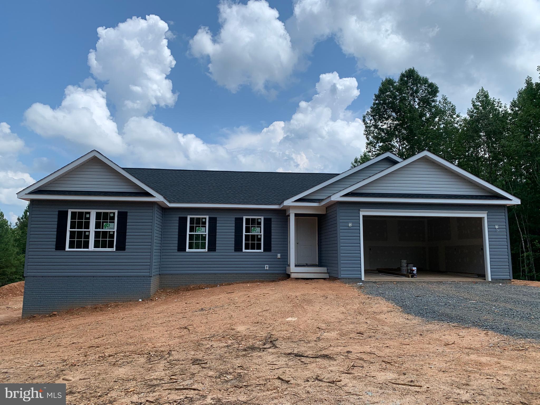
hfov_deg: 67.3
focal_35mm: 26
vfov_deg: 53.1
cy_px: 202
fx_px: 406
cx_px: 270
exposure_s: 1/2994
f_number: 1.8
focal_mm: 4.25
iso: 25
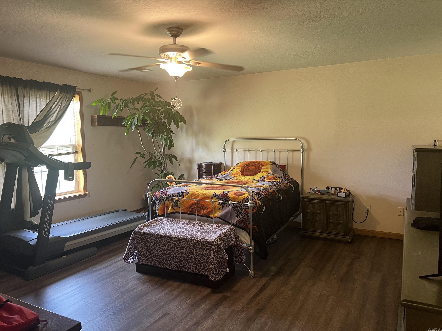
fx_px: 332
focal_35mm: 26
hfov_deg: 67.3
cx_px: 221
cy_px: 166
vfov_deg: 53.1
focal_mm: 5.7
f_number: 1.5
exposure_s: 1/60
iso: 200
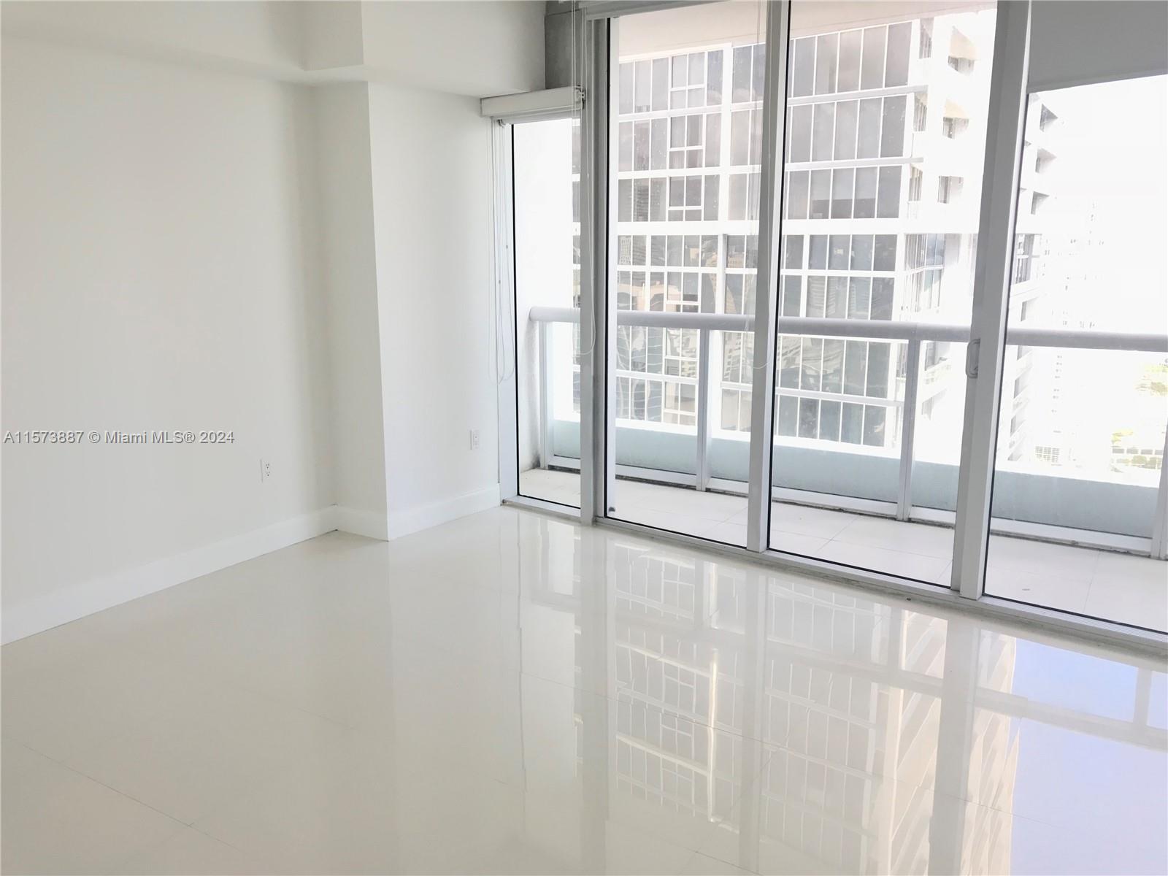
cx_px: 584
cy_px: 438
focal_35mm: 28
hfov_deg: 63.4
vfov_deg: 49.7
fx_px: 945
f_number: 1.8
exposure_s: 1/120
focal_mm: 3.99
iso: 32
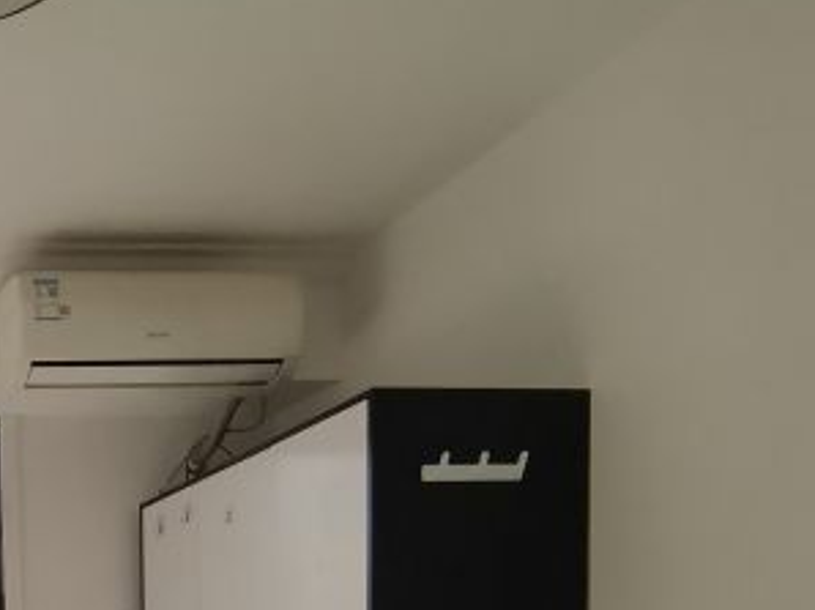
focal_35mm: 43
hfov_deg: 35.3
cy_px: 785
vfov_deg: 28.0
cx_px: -148
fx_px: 1012
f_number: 2.2
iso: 50
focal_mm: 1.68
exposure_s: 1/1357
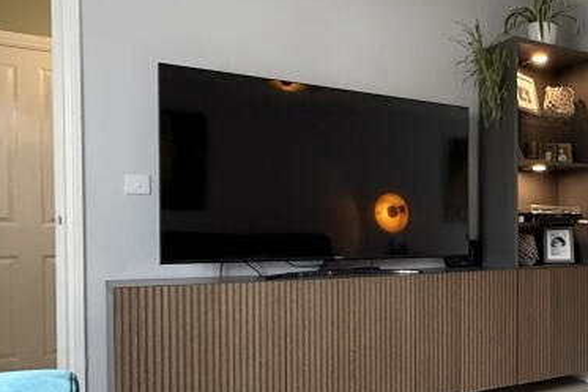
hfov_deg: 41.9
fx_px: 654
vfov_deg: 33.3
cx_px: 590
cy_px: 246
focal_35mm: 40
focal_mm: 2.22
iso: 320
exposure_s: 1/100
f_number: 2.2
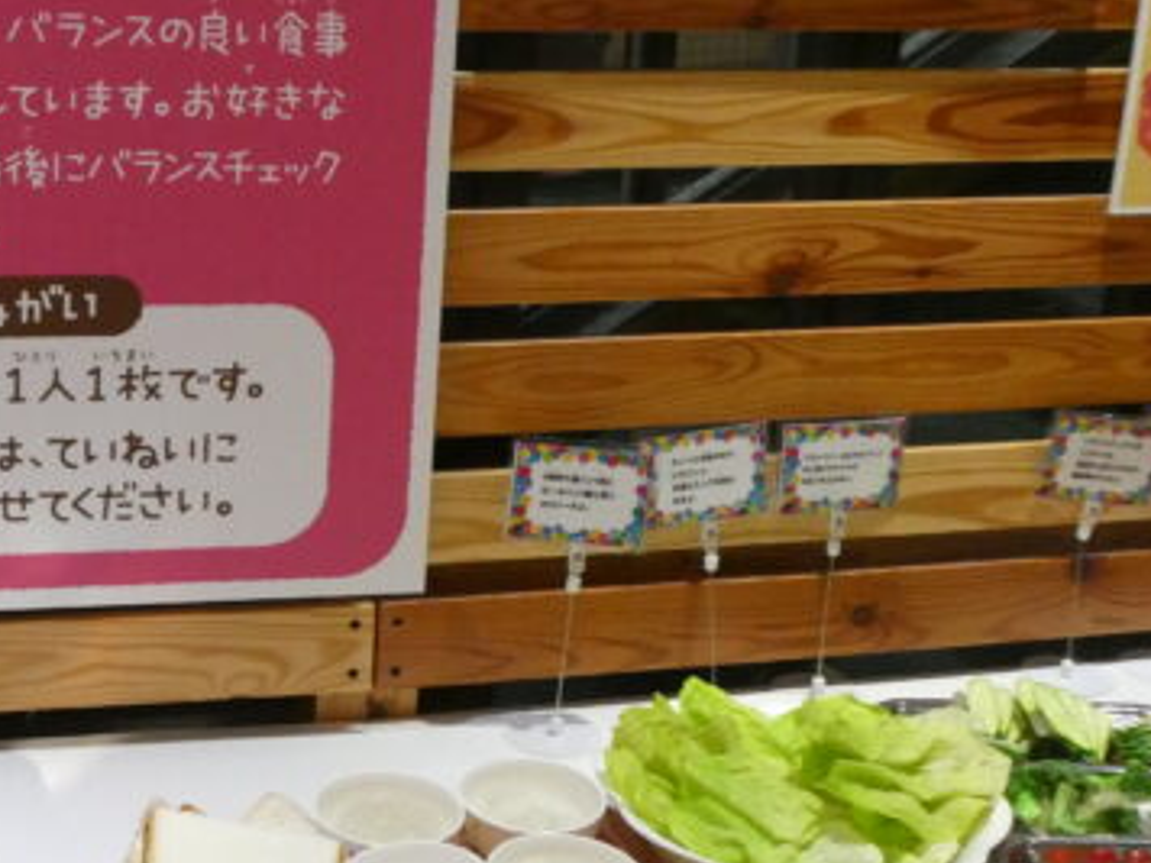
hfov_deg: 30.2
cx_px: 285
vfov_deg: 23.2
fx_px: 2095
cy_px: 314
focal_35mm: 63
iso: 800
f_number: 3.5
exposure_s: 1/80
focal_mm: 5
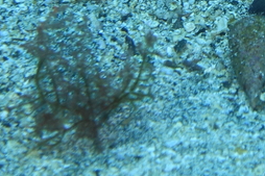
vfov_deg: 4.8
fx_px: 2074
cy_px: -89
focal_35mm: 282
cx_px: 285
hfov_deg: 7.3
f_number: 3.5
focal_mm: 20.63
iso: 125
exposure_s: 1/80
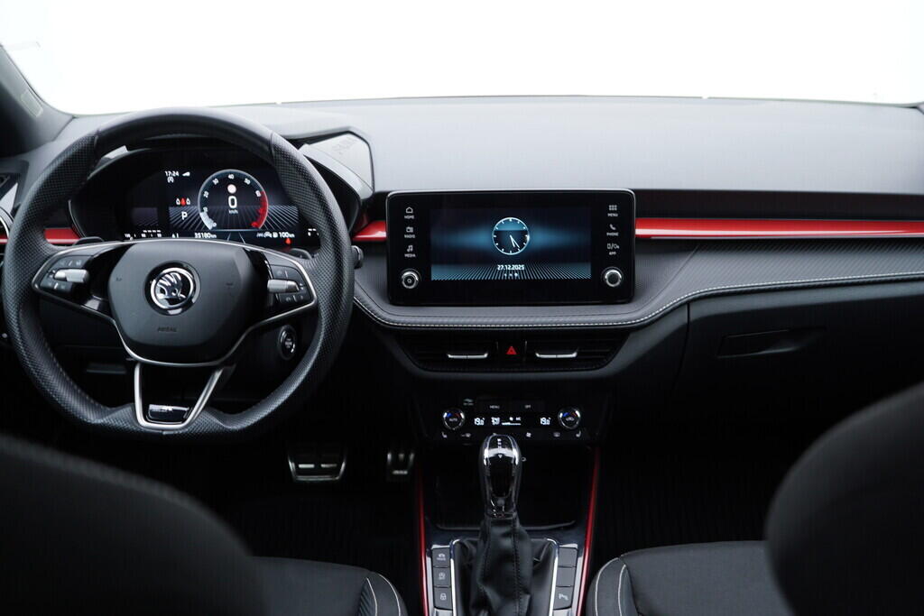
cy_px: 308
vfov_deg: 36.9
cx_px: 462
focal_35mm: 36
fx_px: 924
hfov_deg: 53.1
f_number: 2.8
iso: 160
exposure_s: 1/40
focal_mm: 24
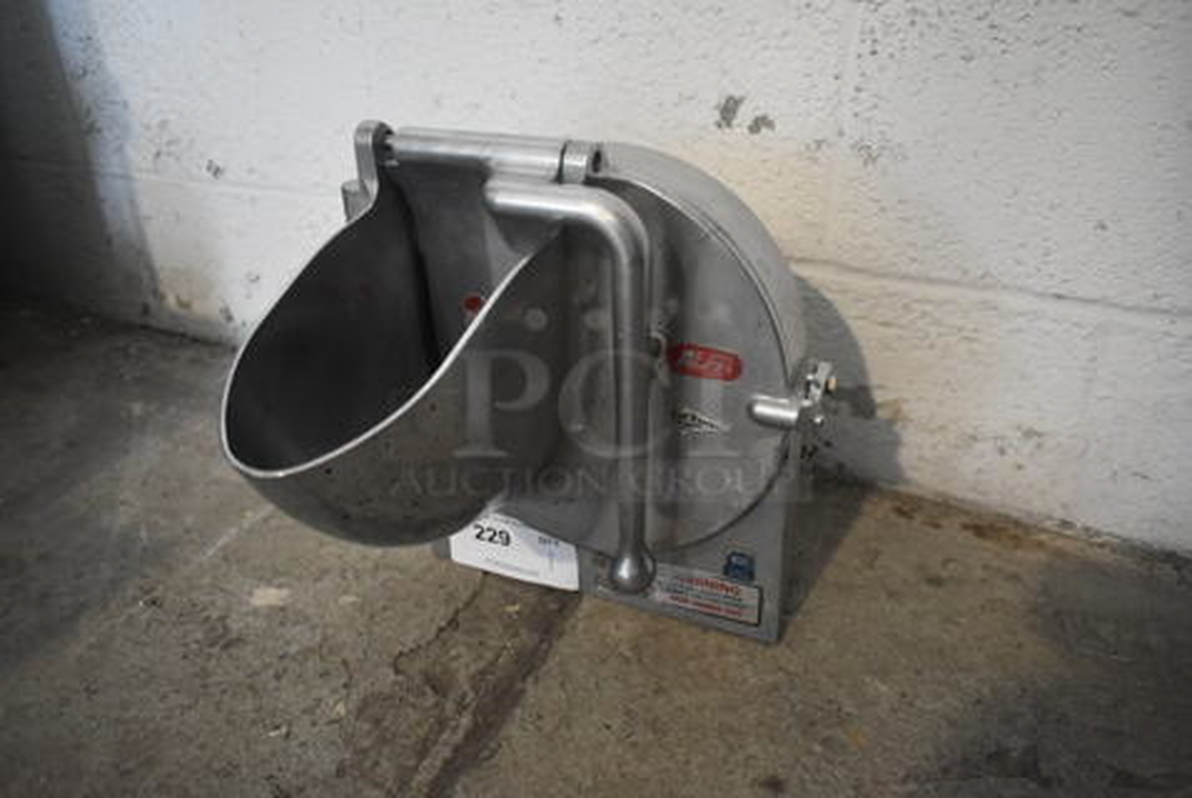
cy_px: 399
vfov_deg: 48.1
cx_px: 596
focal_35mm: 27
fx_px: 895
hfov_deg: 67.3
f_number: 3.5
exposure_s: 1/125
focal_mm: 18
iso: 2200
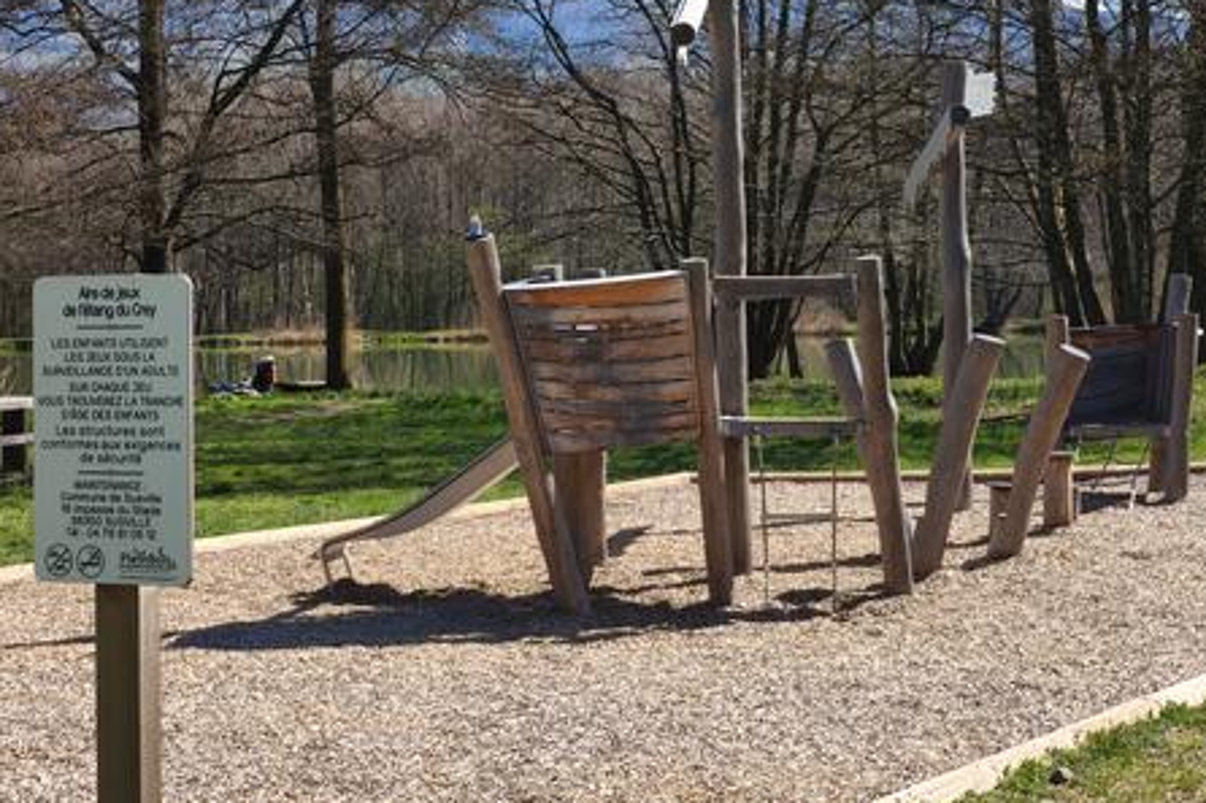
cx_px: 600
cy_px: 303
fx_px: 2344
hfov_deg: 28.9
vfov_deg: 19.4
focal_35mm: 70
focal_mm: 7.1
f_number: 1.9
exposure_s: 1/335
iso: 50
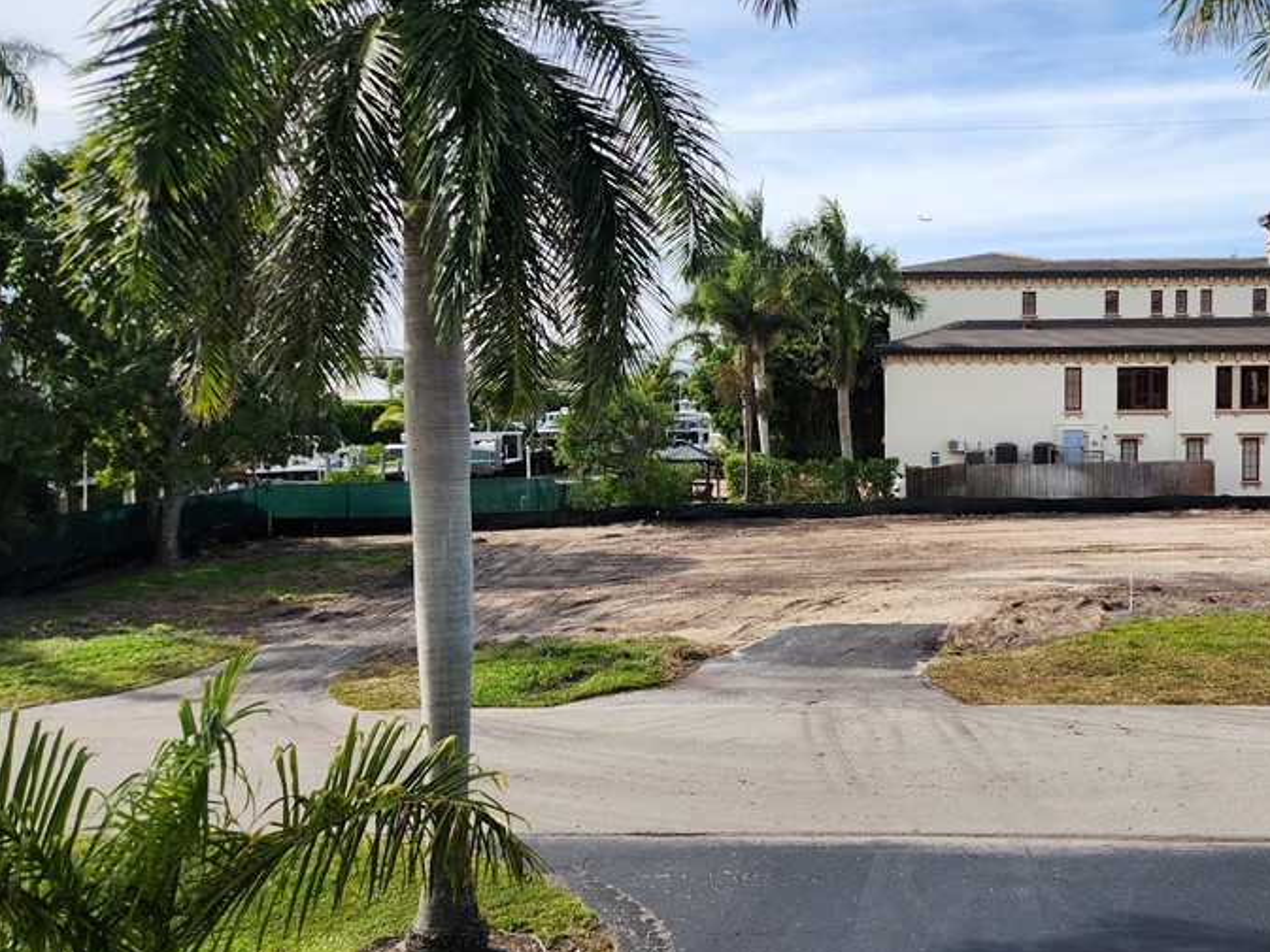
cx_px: 932
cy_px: 496
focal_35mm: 35
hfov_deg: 50.7
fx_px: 1284
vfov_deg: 40.7
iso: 20
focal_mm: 5.4
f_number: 1.8
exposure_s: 1/1215
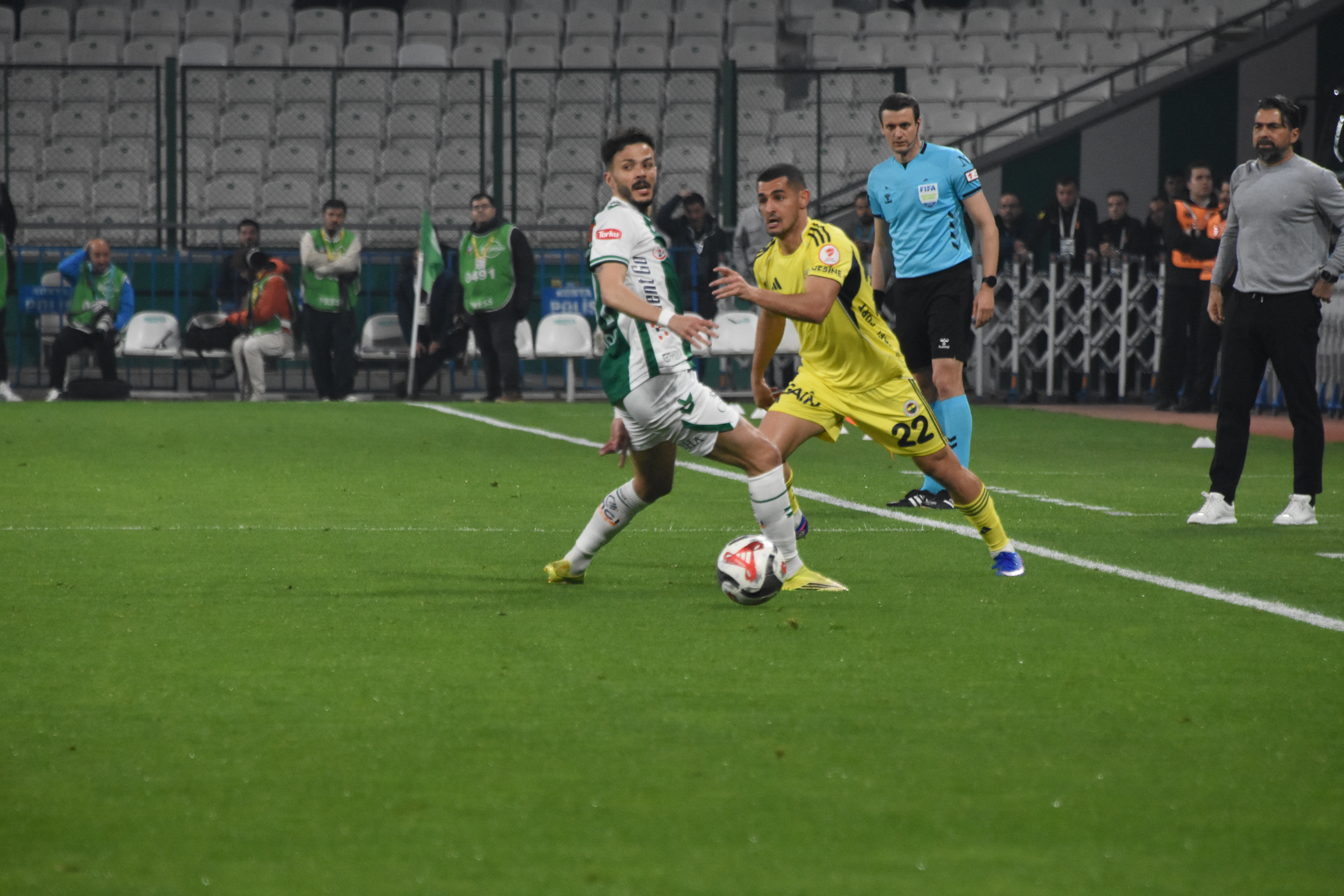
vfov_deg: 3.1
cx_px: 672
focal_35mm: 450
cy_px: 448
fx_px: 16799
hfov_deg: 4.6
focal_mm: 300
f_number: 5.6
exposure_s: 1/800
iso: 3600
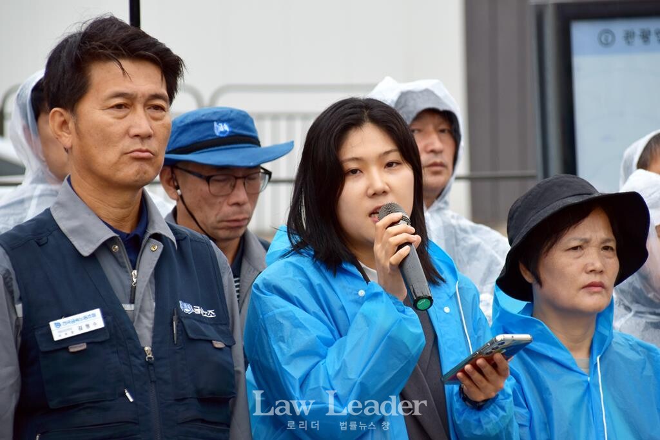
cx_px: 330
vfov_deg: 6.8
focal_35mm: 202
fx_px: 3713
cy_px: 220
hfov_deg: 10.2
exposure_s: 1/125
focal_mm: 135
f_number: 6
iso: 100
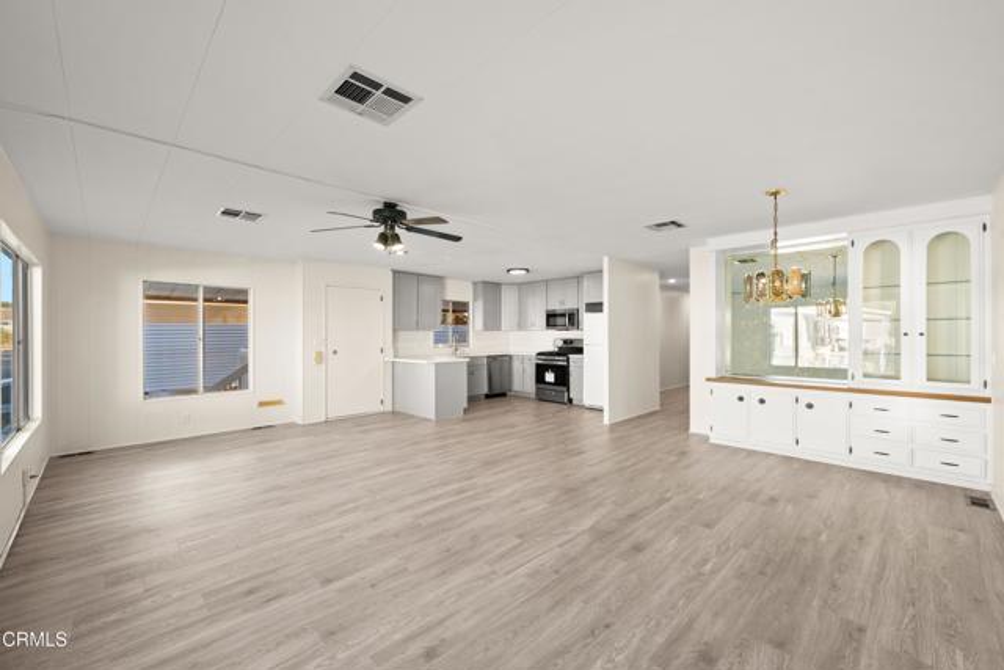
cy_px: 335
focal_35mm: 14
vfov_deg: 81.2
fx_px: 391
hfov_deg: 104.2
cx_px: 502
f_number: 8
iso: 1250
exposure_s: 1/60
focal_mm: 14
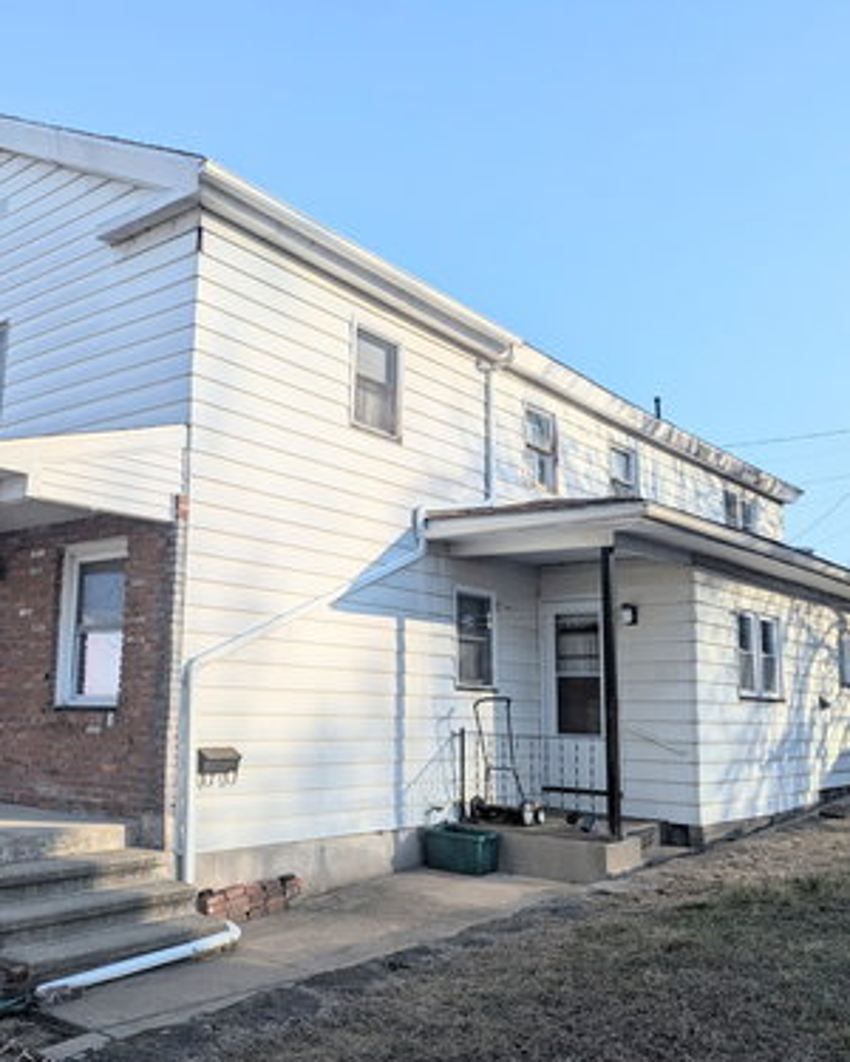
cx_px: 314
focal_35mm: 32
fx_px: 1006
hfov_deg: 45.4
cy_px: 539
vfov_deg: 55.7
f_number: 1.85
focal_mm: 6.81
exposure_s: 1/2262
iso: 46
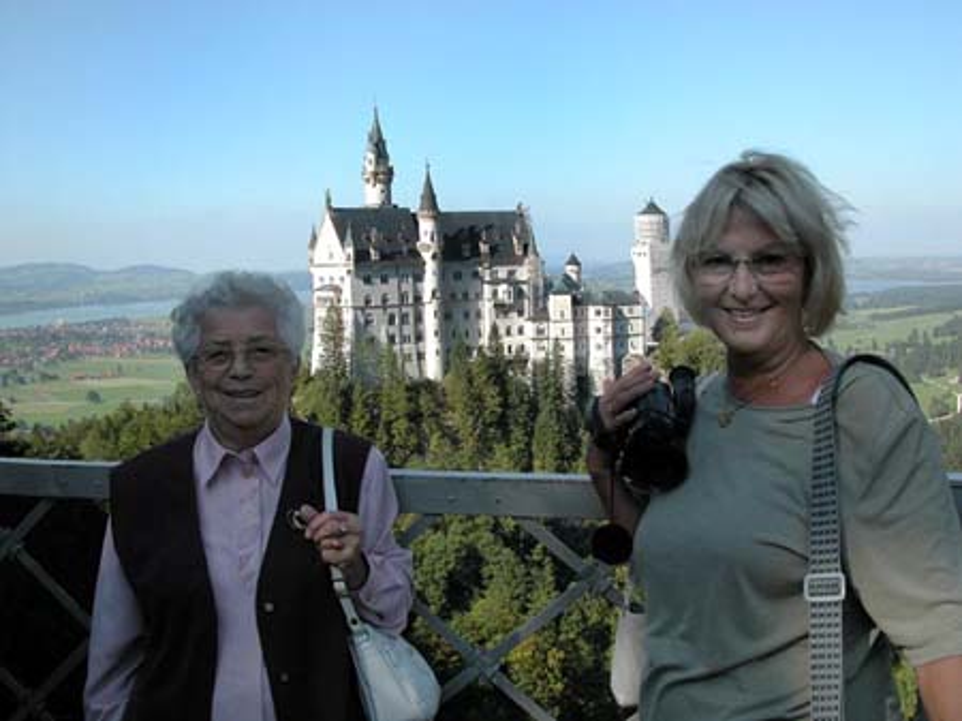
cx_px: 481
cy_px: 360
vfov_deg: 41.8
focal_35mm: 34
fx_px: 944
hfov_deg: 54.0
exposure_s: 1/250
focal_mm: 8.9
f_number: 8
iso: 100
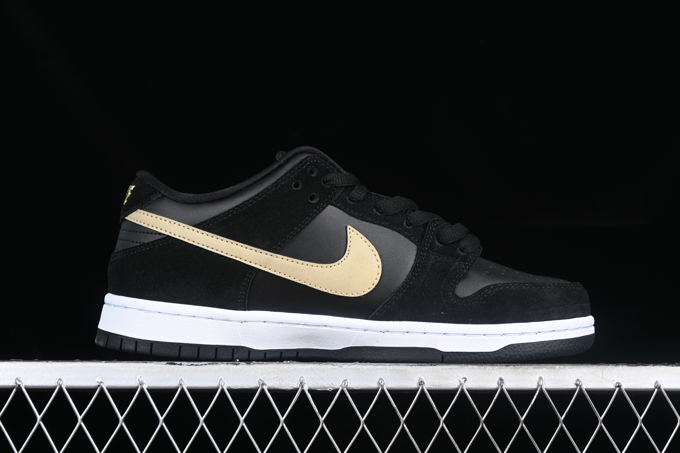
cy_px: 226
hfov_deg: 27.0
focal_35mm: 75
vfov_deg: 18.2
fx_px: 1417
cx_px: 340
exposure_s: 1/60
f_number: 6.3
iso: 160
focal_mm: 50
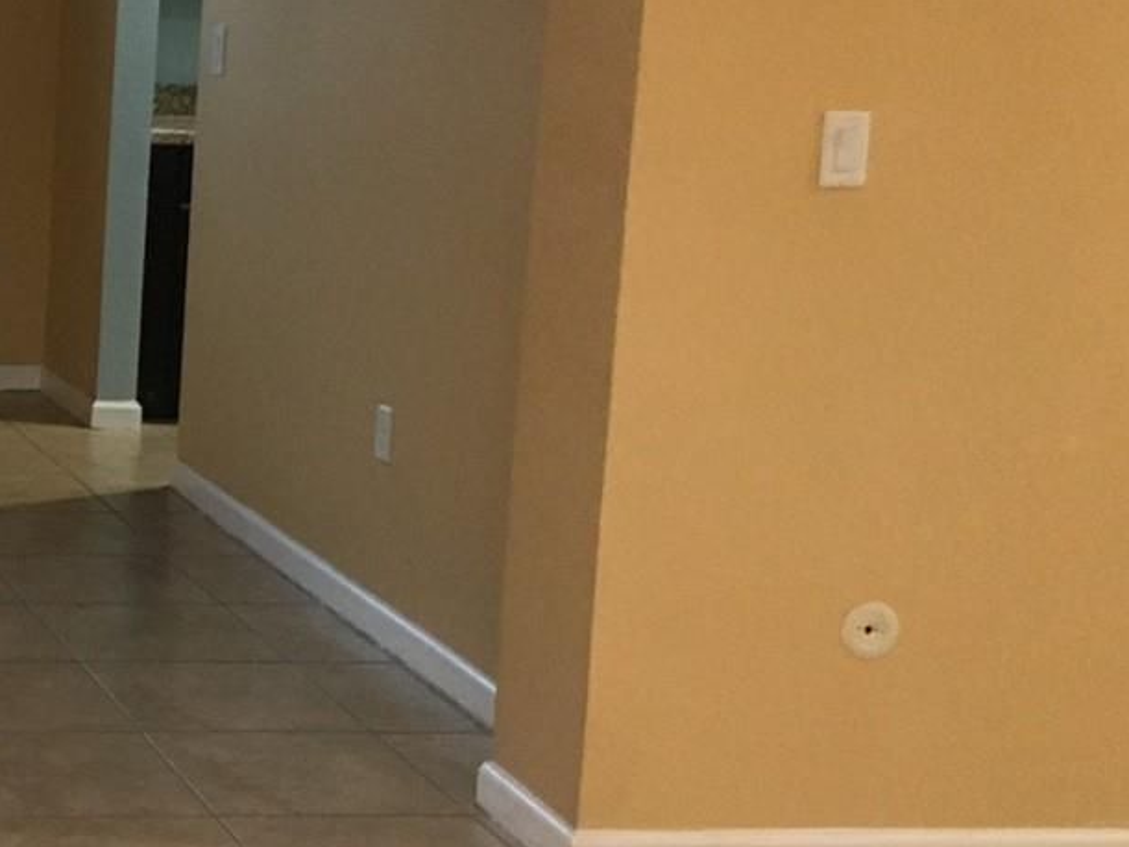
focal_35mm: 76
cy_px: 274
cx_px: -285
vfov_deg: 19.3
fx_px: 2478
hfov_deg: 23.1
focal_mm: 4.15
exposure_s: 1/30
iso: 160
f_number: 2.2
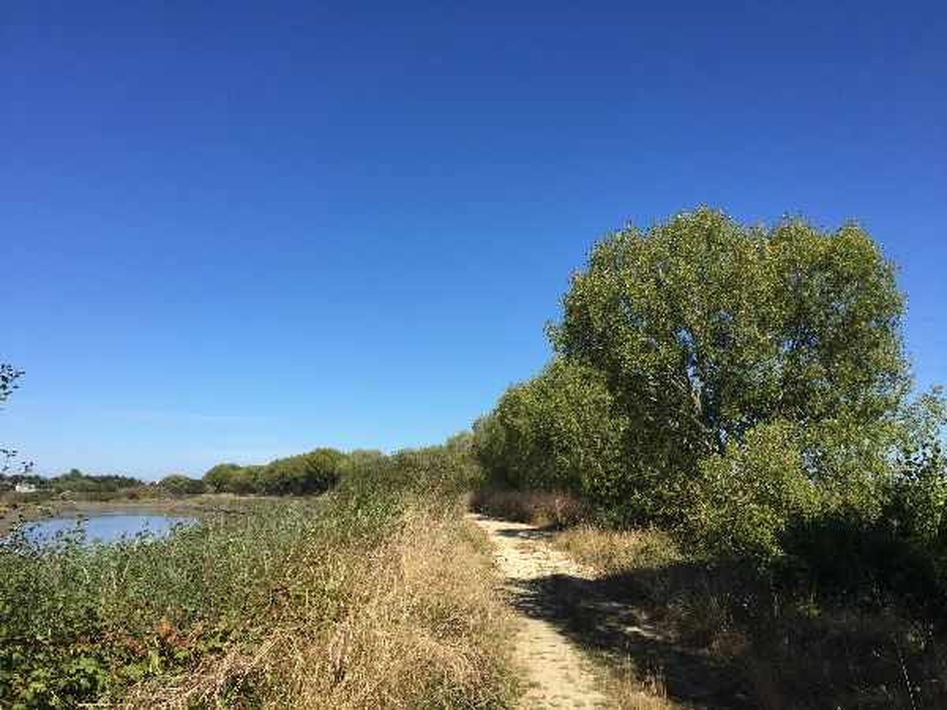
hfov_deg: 61.7
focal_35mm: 29
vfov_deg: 48.2
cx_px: 474
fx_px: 793
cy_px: 355
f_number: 2.2
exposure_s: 1/2326
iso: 32
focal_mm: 4.15
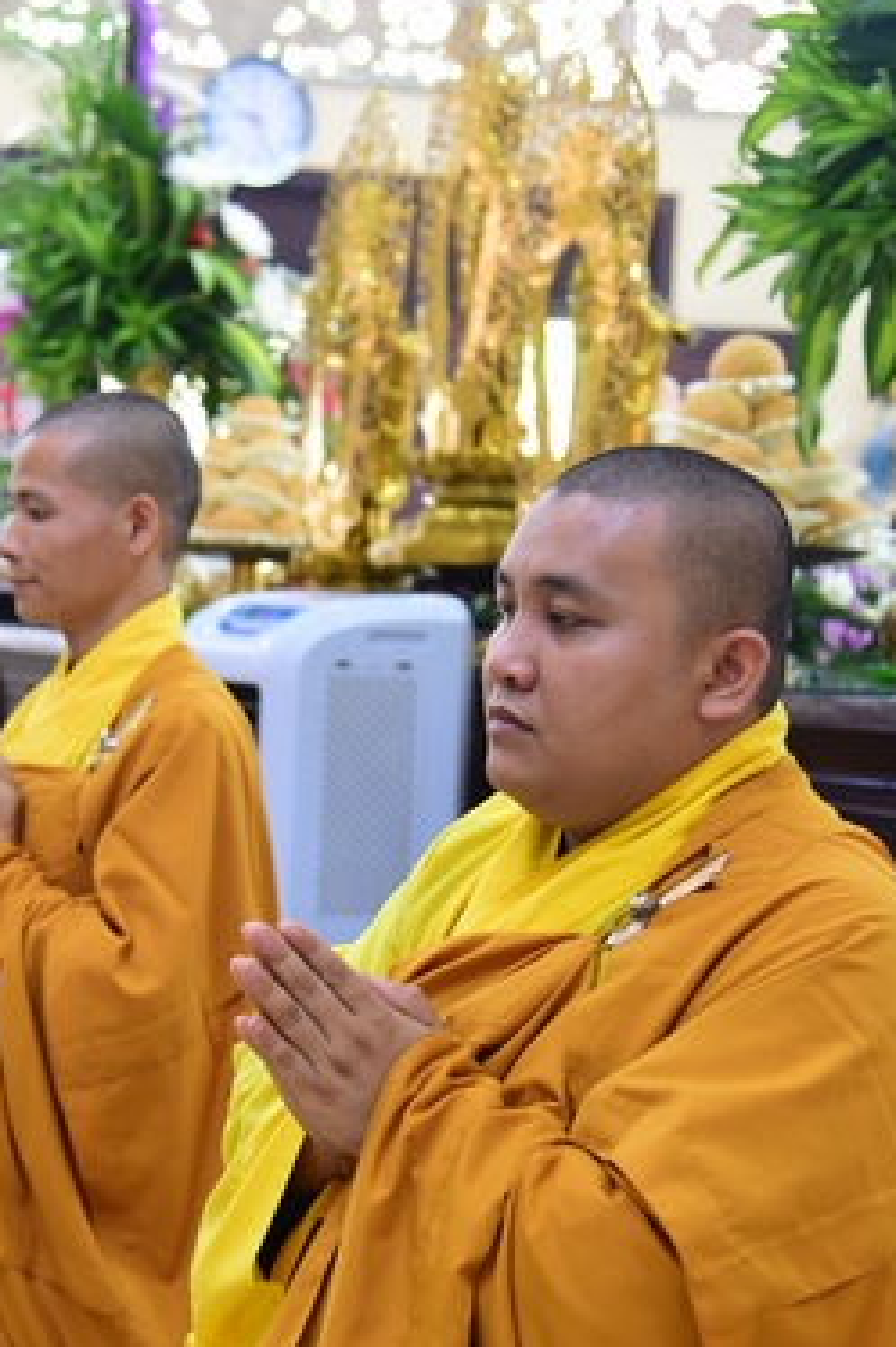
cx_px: 61
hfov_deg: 15.5
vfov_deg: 23.4
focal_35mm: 87
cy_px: 760
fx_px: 3251
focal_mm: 50
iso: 1600
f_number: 4
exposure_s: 1/40
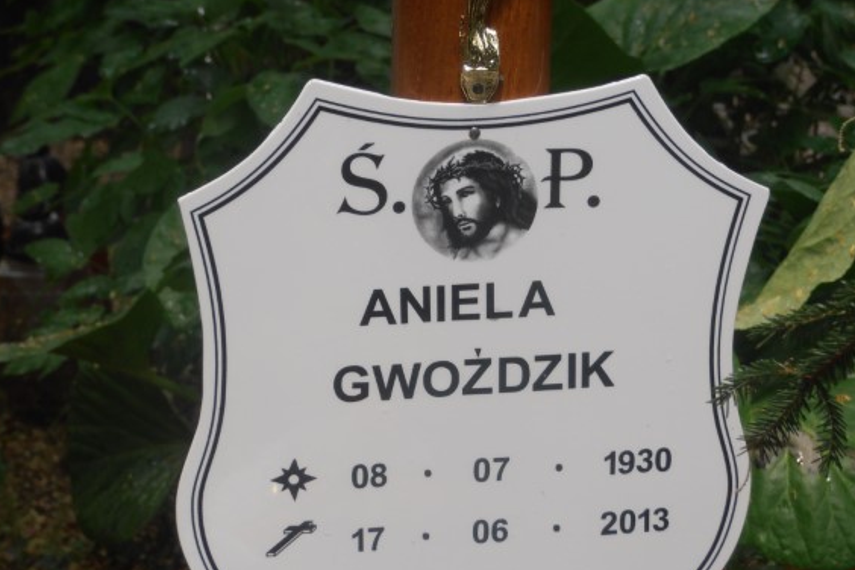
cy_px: 359
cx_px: 471
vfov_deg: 7.0
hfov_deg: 10.5
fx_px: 4655
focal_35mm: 196
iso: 100
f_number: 5.9
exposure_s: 1/100
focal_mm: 29.44
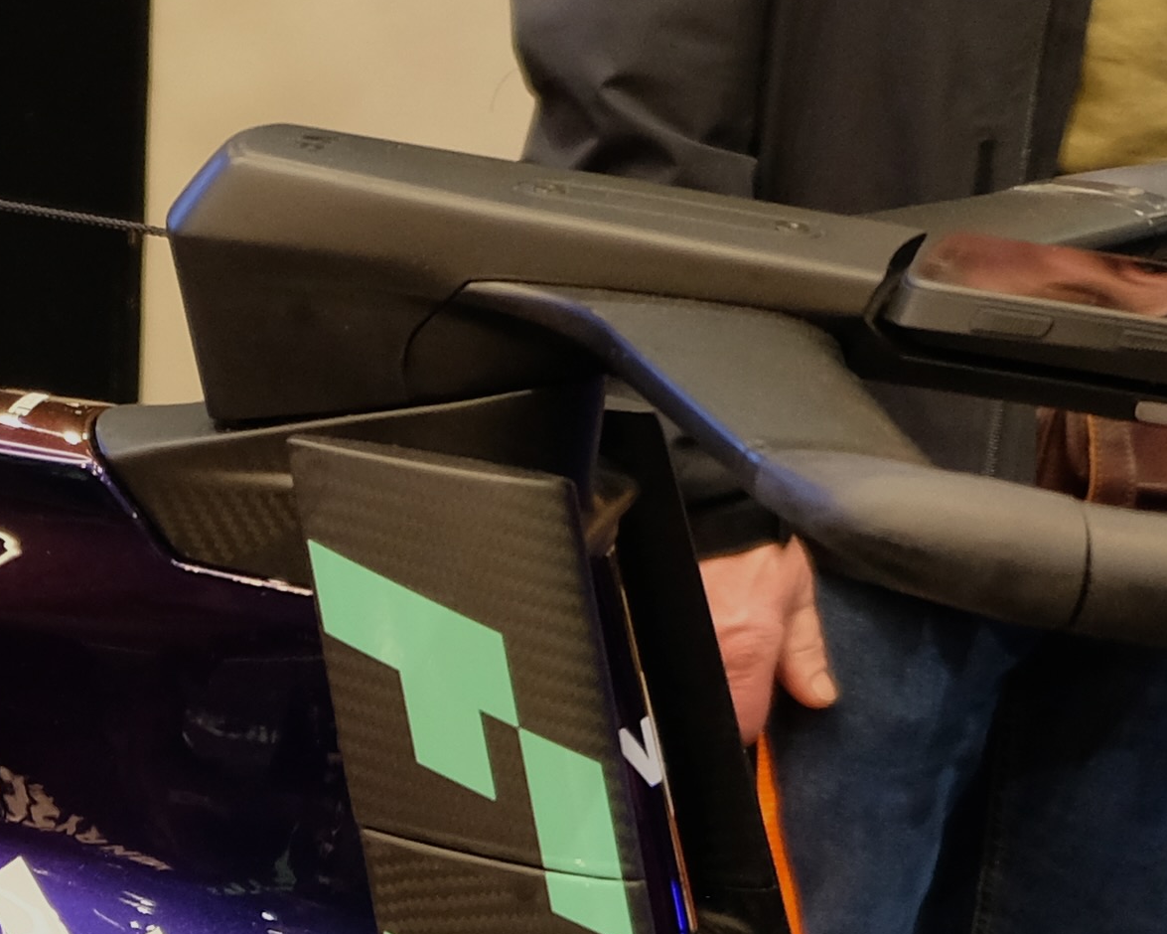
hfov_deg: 13.4
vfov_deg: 10.8
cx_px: -309
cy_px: 1242
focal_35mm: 139
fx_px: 4801
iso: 800
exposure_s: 1/30
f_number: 2.8
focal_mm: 19.6
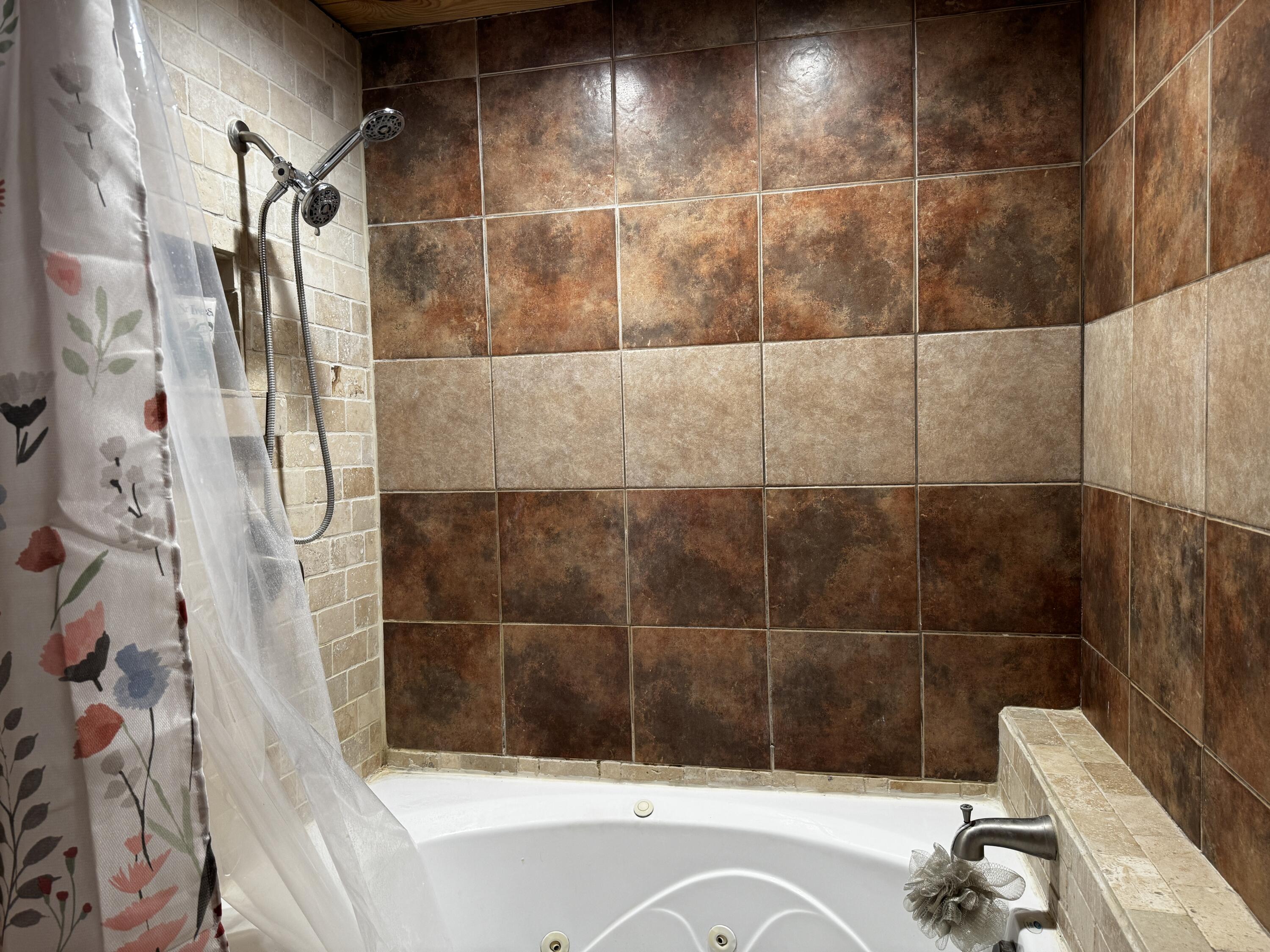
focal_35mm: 24
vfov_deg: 56.8
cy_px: 476
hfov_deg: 71.6
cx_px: 635
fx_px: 881
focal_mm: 6.76
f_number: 1.78
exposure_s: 1/60
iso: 125
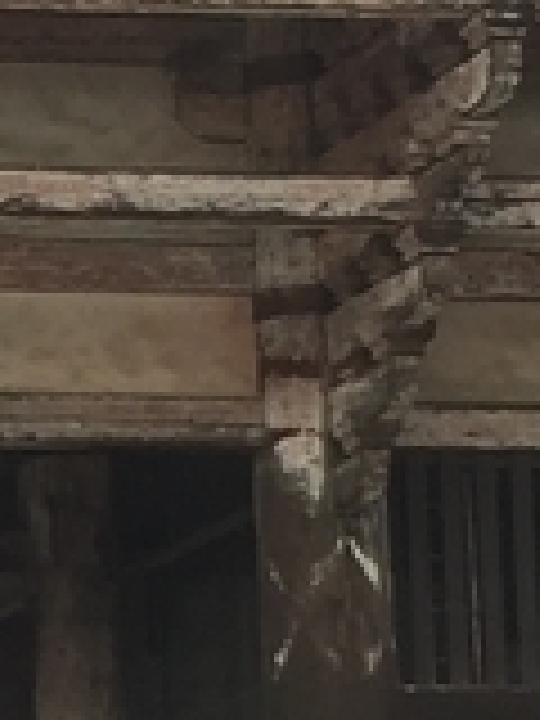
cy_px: 626
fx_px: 4534
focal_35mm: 218
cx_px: -900
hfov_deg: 6.4
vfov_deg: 9.0
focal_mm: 4.15
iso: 32
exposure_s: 1/377
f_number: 2.2
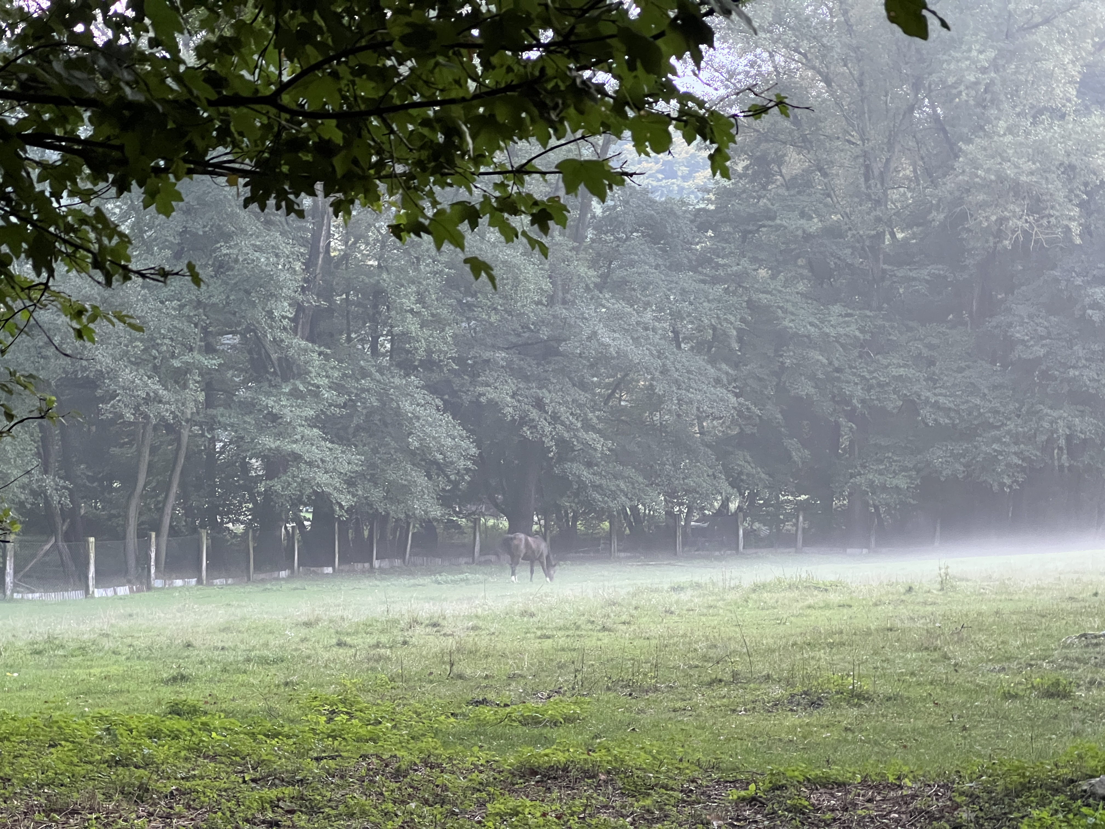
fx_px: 2458
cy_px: 414
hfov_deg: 25.3
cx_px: 552
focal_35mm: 77
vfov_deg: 19.1
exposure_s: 1/60
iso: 640
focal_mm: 9
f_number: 2.8
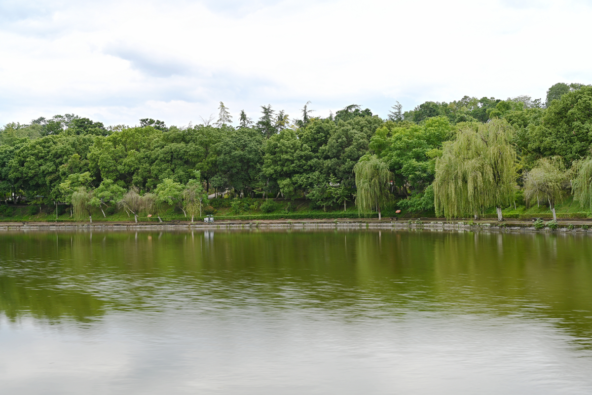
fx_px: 723
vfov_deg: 30.5
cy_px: 198
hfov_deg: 44.5
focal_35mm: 44
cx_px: 296
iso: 100
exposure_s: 1
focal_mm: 44
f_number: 10
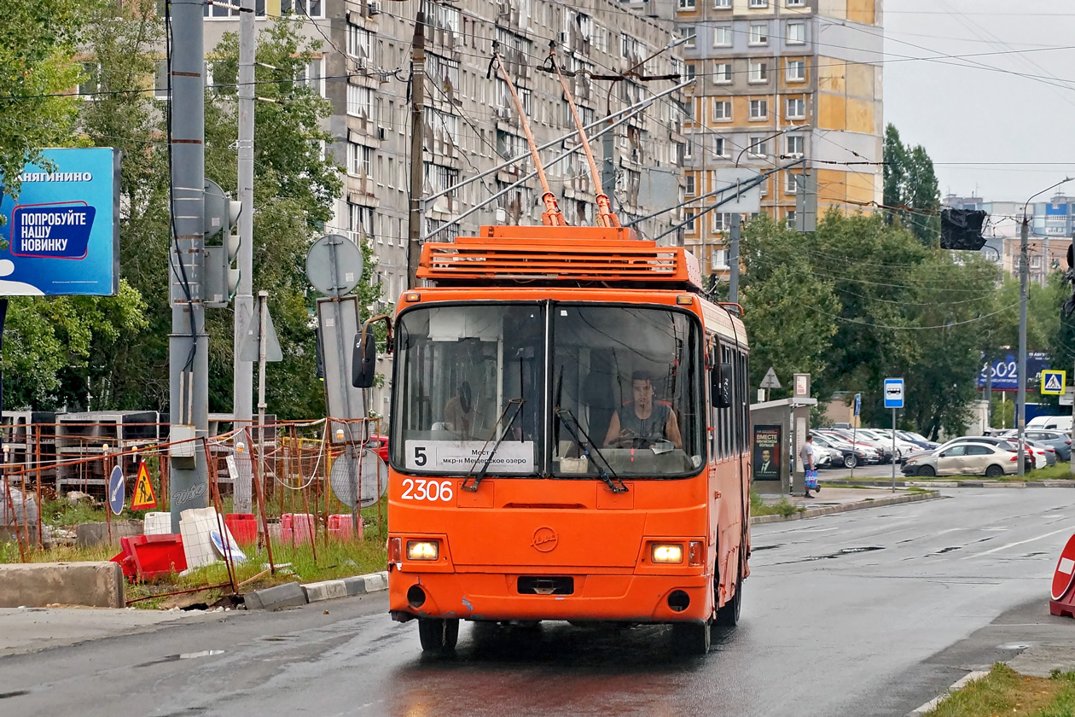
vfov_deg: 11.4
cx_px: 538
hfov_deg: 17.1
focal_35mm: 120
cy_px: 358
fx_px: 3583
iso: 800
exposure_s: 1/800
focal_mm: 80
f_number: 5.6
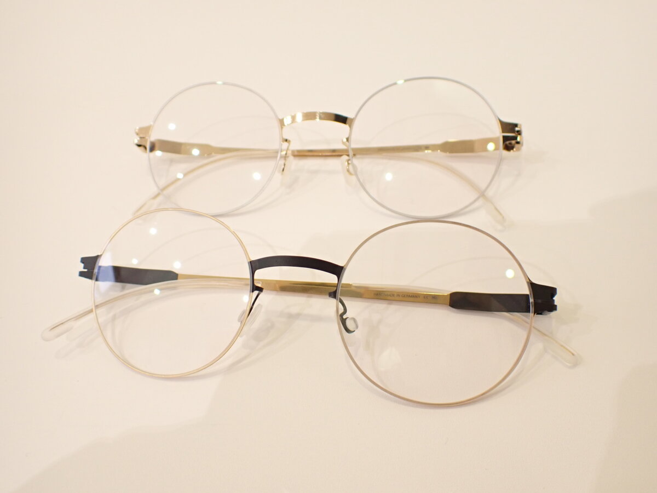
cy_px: 246
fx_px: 569
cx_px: 328
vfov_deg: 46.8
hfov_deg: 60.0
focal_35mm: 30
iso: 320
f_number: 2.3
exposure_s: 1/125
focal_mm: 5.4
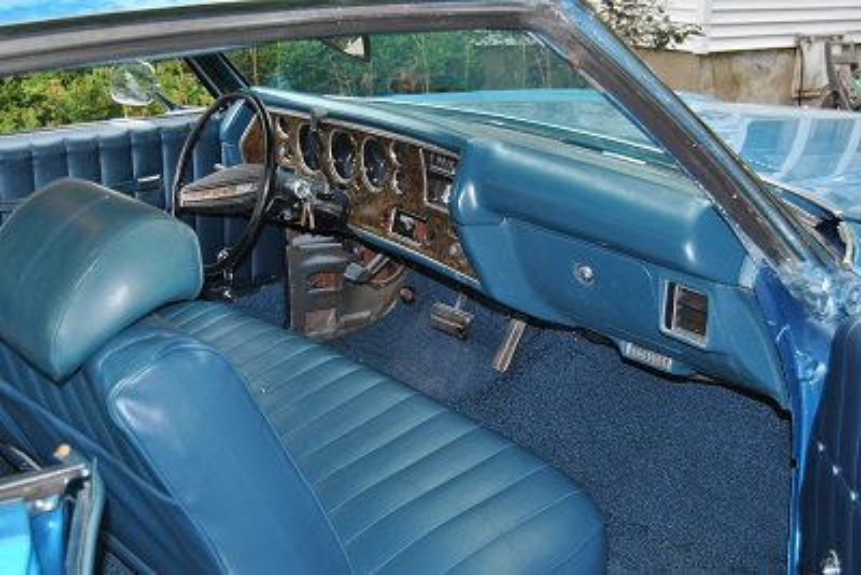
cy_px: 288
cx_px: 430
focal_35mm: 48
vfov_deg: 28.1
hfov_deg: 41.1
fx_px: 1148
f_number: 4.5
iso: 200
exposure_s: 1/60
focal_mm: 32
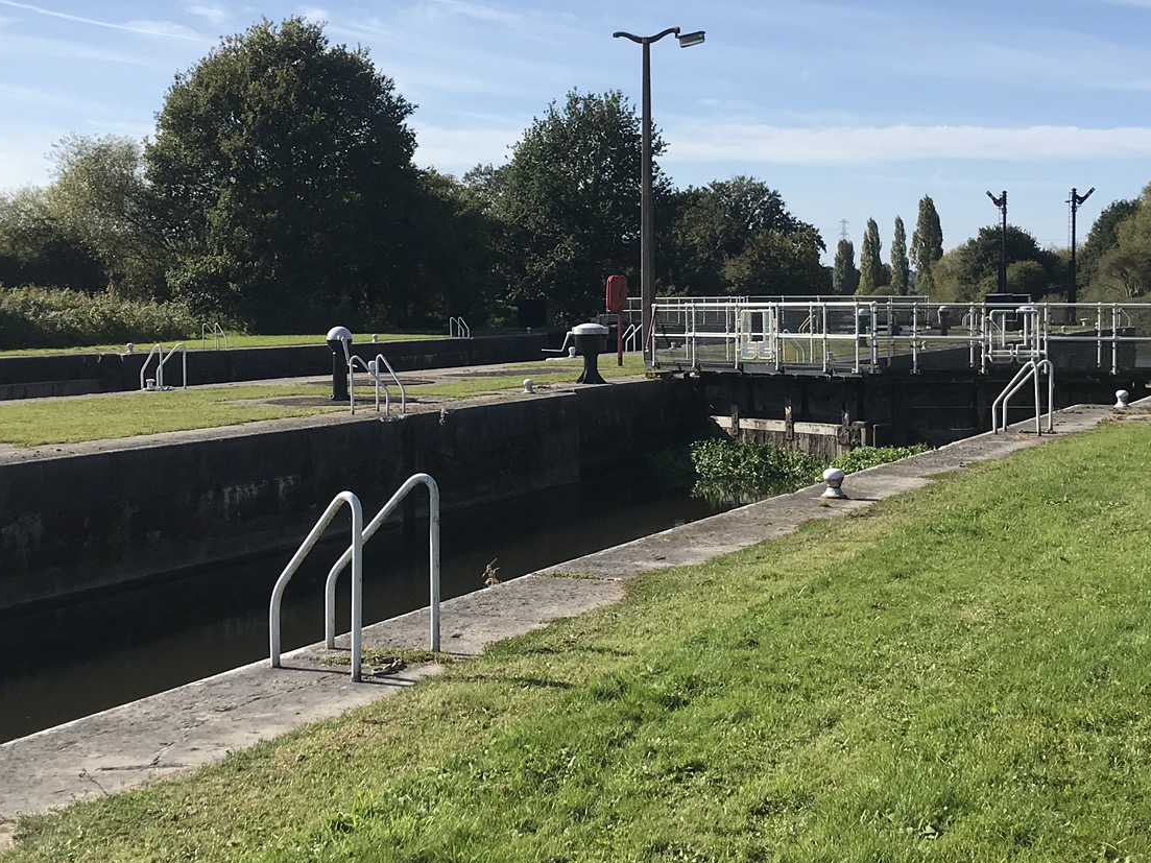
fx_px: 1729
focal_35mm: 52
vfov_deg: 28.0
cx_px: 592
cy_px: 351
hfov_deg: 36.8
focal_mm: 3.99
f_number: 1.8
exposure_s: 1/2591
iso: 20
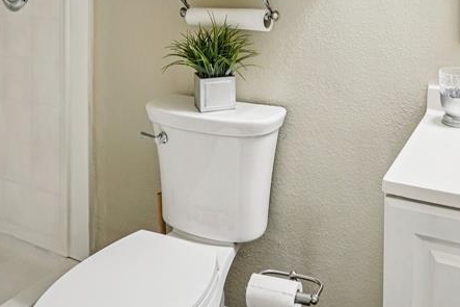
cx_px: 287
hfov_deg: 51.4
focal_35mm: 37
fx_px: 473
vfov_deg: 31.5
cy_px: -39
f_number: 8
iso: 400
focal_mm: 16
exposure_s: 1/15
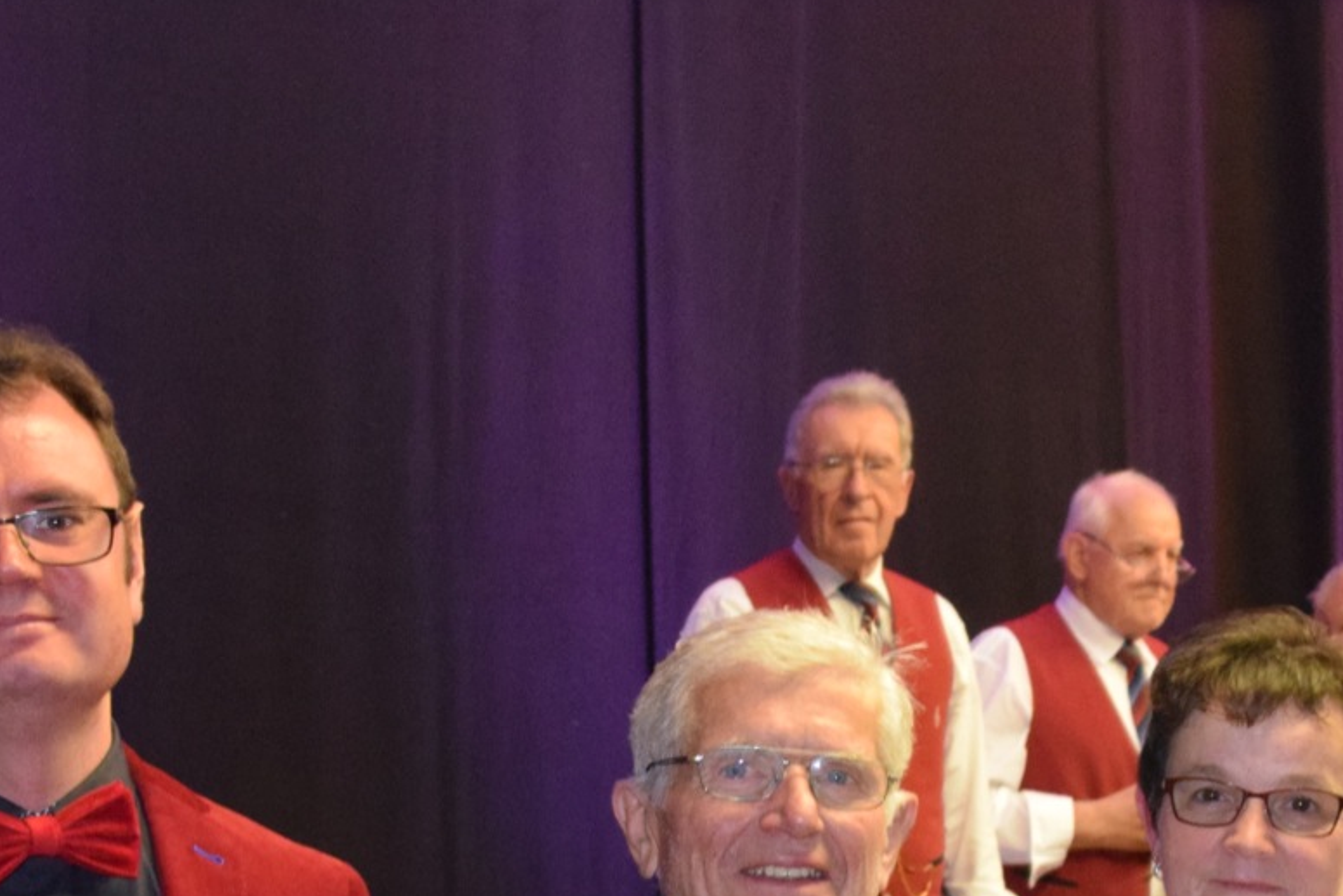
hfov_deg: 25.0
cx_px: 749
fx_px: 3033
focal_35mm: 81
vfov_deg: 16.3
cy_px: 966
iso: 3200
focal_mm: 21
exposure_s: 1/60
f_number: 3.8
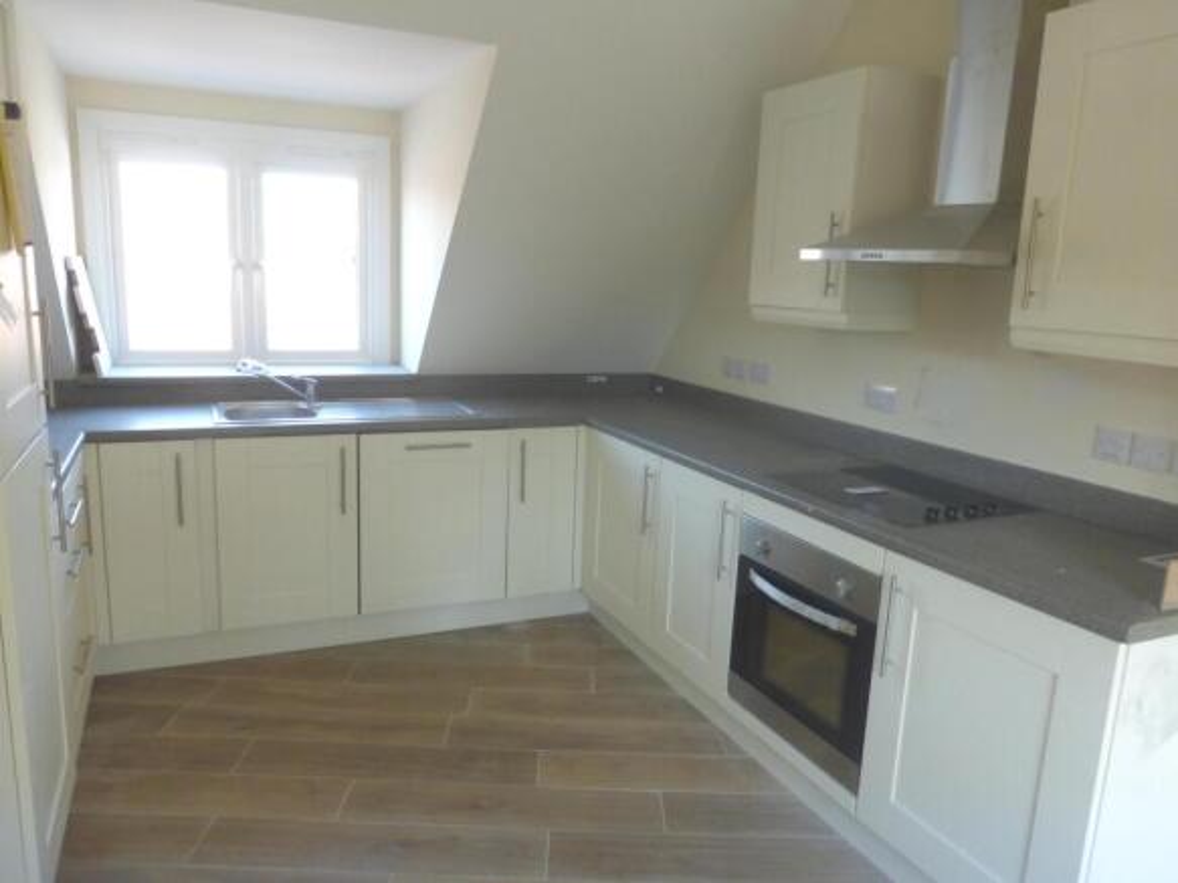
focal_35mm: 25
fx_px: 851
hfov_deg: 69.4
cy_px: 442
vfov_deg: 54.9
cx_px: 589
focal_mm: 4.3
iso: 320
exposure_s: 1/125
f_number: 3.3
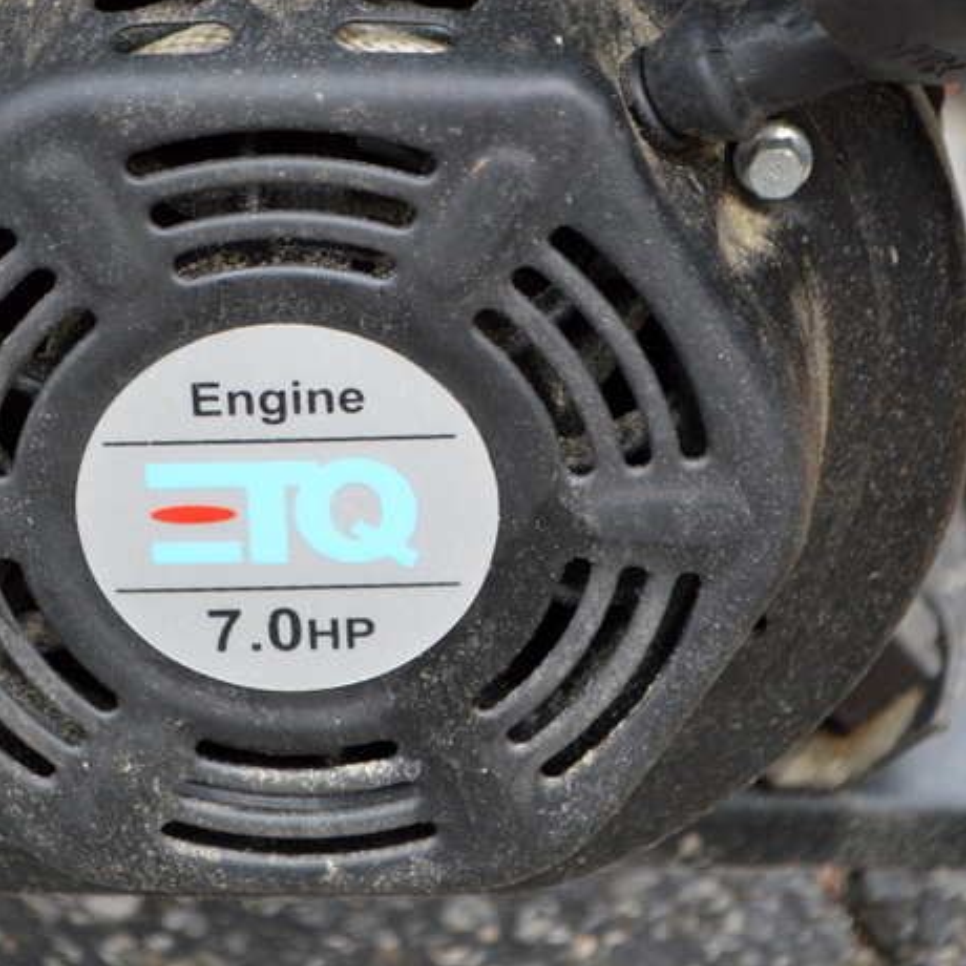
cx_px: 359
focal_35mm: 107
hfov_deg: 16.3
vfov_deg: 16.3
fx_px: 3367
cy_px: 483
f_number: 5.6
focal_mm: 55
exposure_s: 1/60
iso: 1000
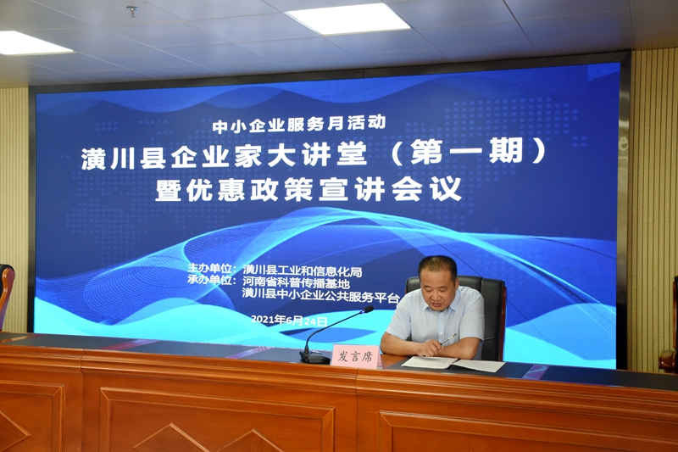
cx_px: 339
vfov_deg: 29.9
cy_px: 226
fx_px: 847
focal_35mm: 45
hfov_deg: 43.6
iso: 800
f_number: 4
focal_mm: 30
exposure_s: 1/60
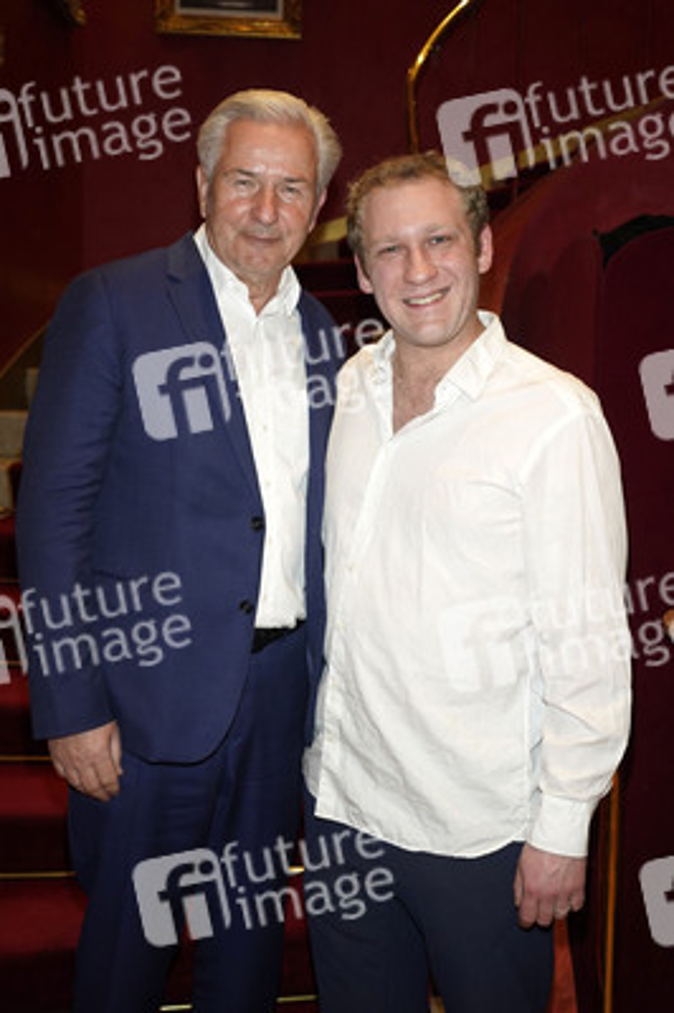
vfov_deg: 49.6
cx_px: 337
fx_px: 1097
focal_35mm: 39
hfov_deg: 34.2
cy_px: 506
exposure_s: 1/100
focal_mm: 39
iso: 1600
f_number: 5
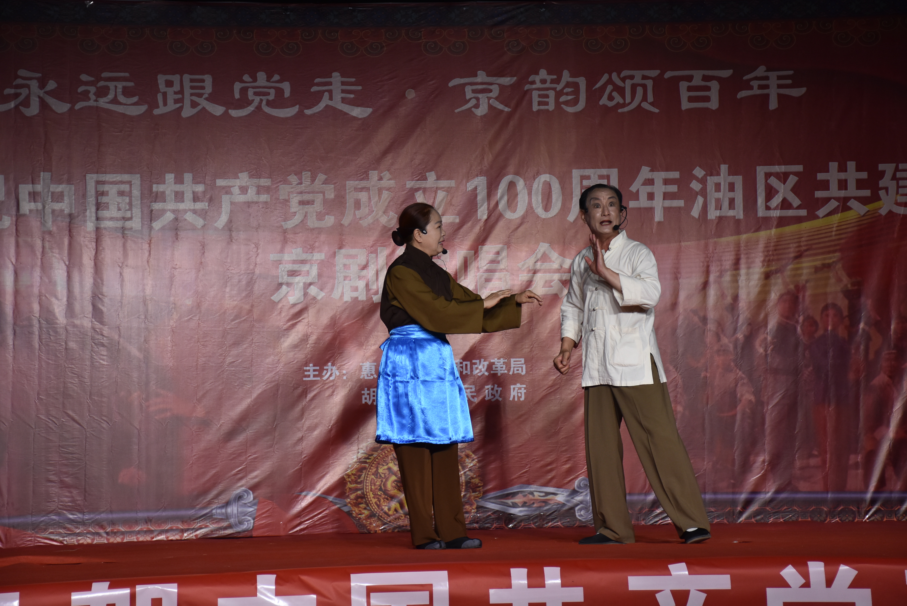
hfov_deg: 22.6
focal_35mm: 90
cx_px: 454
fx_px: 2268
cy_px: 303
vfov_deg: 15.2
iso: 800
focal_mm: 60
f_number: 5
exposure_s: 1/400
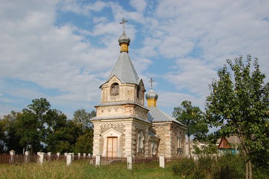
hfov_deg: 57.3
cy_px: 90
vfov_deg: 39.9
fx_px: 246
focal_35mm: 33
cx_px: 134
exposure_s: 1/400
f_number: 10
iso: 200
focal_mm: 22
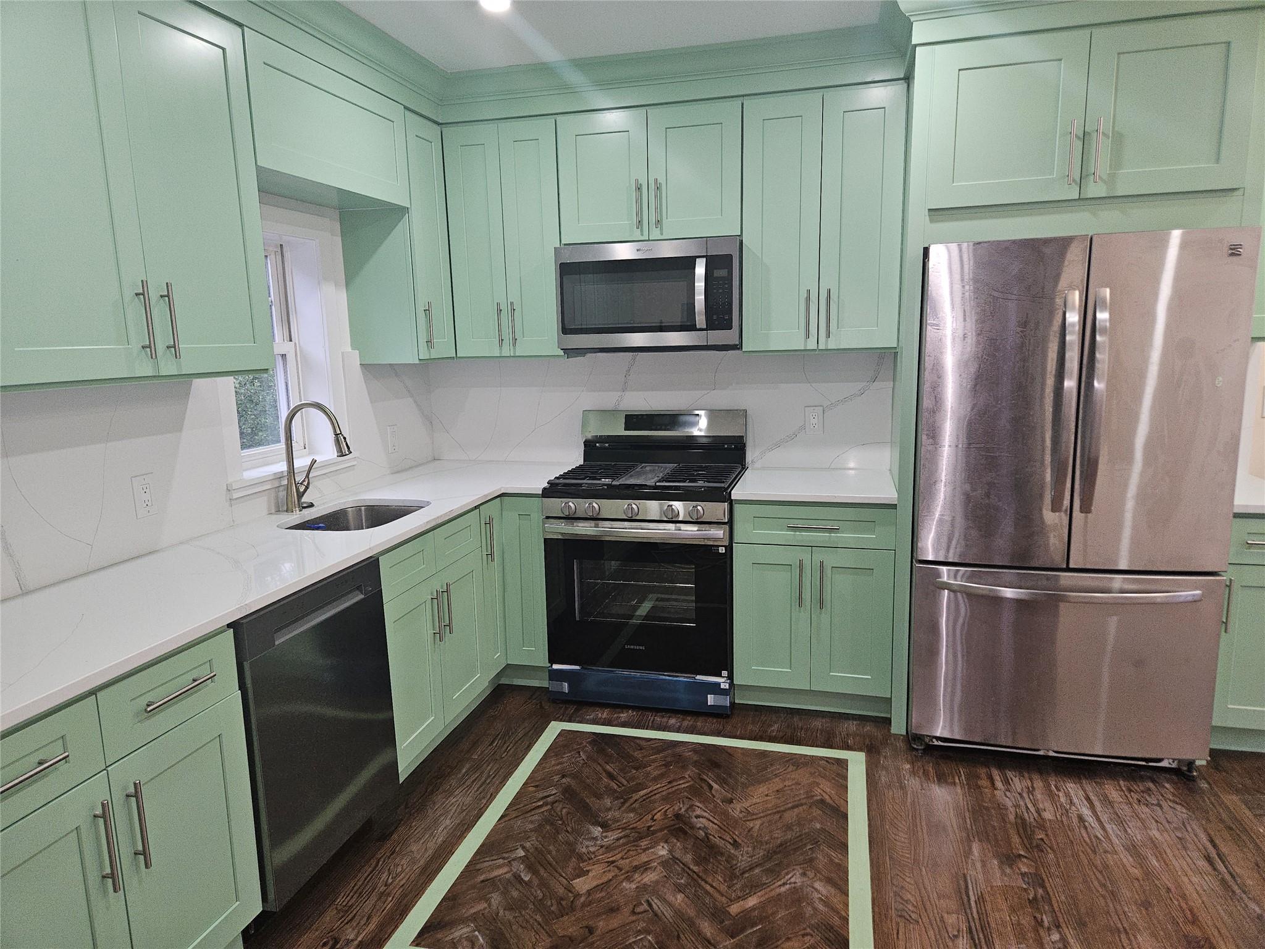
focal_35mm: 23
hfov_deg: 73.9
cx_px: 632
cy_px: 474
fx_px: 841
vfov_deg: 58.9
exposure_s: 1/30
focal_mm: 5.4
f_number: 1.8
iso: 80
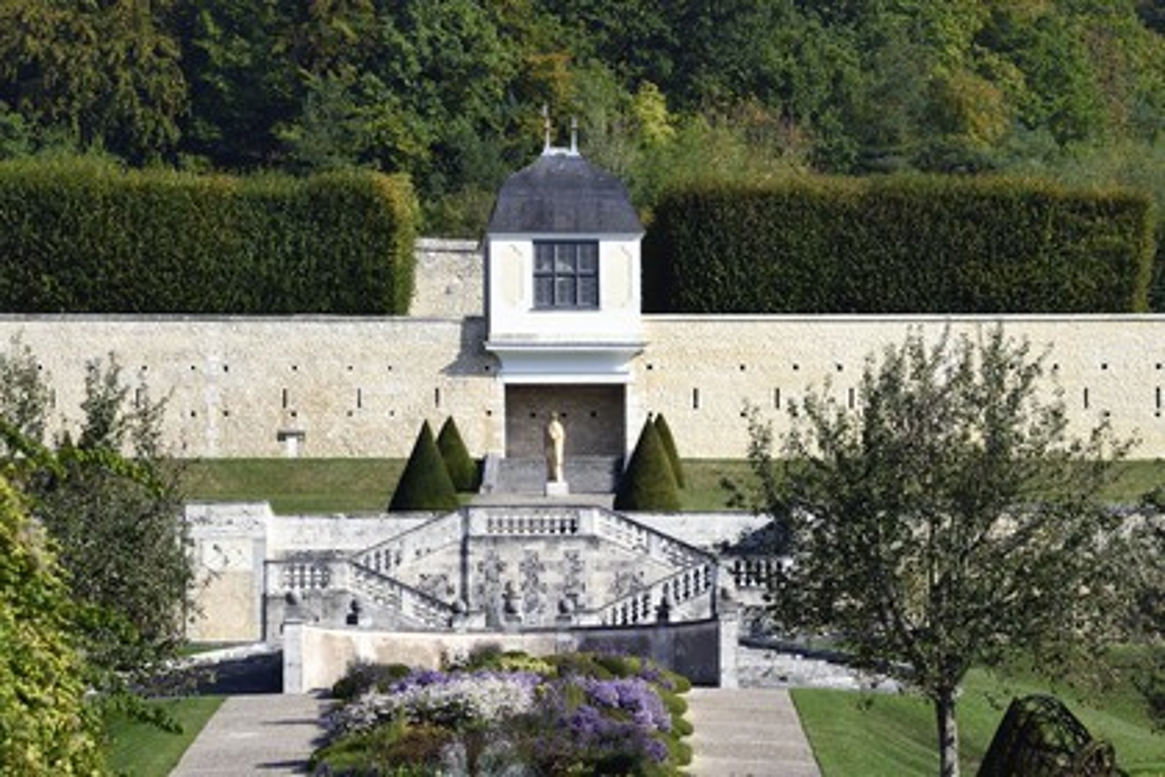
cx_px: 582
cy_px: 388
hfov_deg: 10.3
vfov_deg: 6.9
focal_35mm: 200
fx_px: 6472
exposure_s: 1/200
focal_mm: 200
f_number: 13
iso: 200
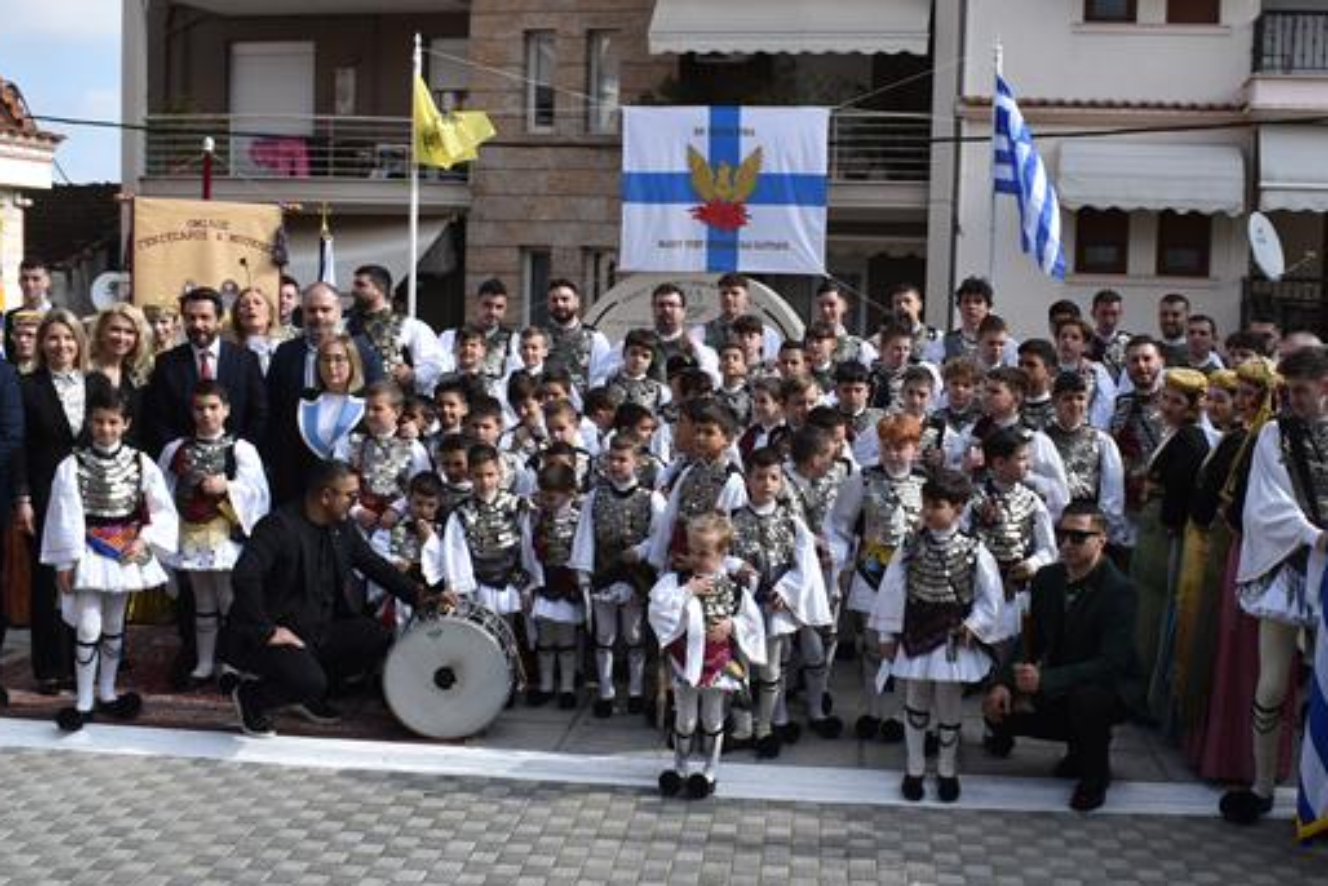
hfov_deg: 46.1
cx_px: 796
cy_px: 474
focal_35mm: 42
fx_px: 1550
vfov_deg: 31.9
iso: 110
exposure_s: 1/250
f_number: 8
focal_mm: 18
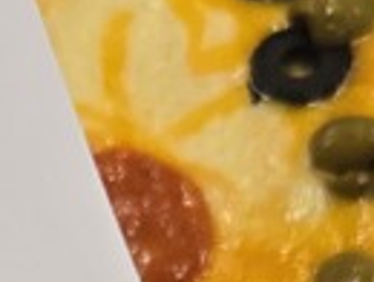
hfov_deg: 10.9
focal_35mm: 181
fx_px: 1959
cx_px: 63
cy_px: 803
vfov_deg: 7.4
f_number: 1.8
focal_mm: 5.4
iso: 160
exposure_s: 1/120
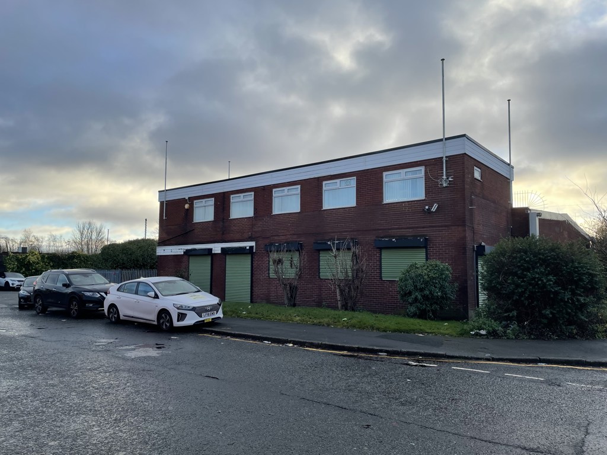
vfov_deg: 53.1
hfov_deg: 67.3
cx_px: 304
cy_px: 228
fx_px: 456
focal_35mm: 26
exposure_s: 1/1233
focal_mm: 4.2
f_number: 1.6
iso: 32
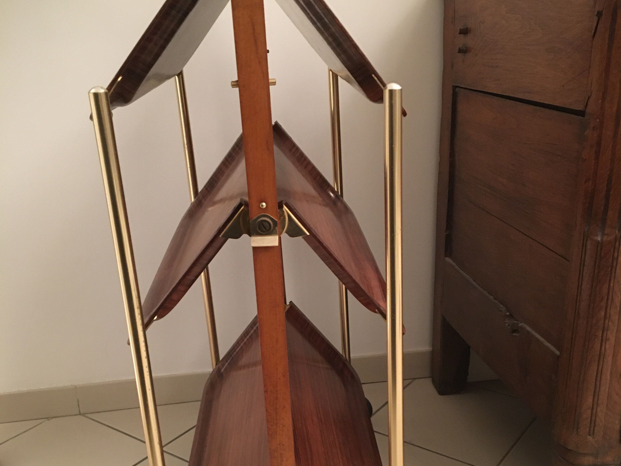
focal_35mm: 39
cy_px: 298
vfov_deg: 36.6
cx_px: 311
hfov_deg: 47.9
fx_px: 700
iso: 400
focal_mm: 4.15
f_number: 2.2
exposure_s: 1/17
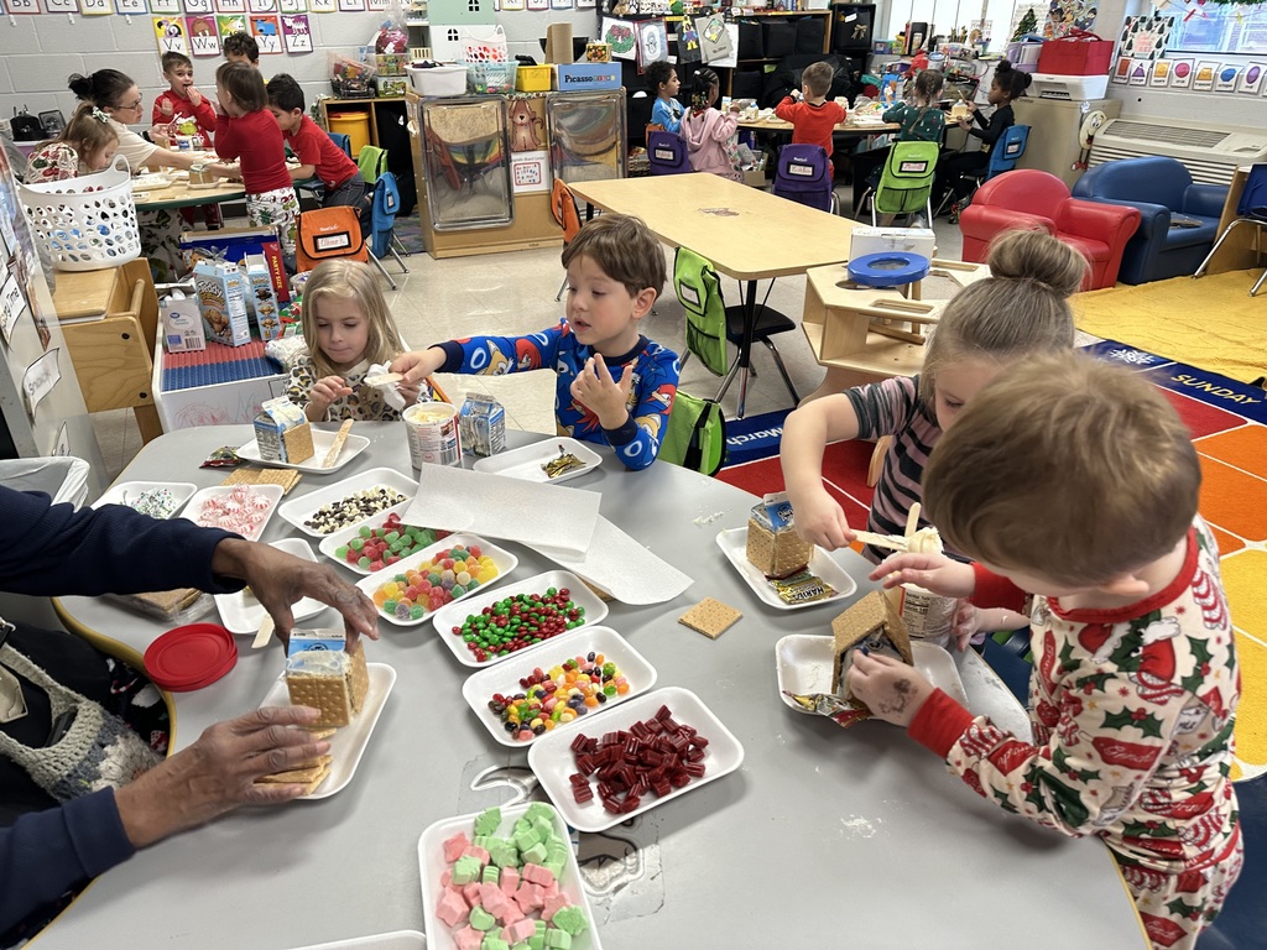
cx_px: 634
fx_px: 878
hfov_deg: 71.6
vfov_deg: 56.8
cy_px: 475
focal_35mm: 24
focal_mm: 6.86
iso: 125
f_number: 1.78
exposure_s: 1/60
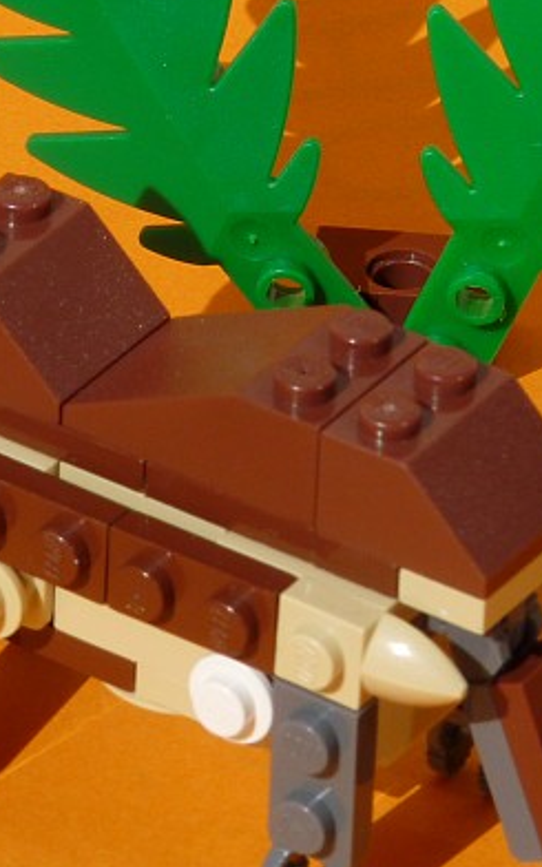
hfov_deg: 2.0
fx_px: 15149
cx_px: 7
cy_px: 345
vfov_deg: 3.3
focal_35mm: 641
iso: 100
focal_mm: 52.7
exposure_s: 1/500
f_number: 8
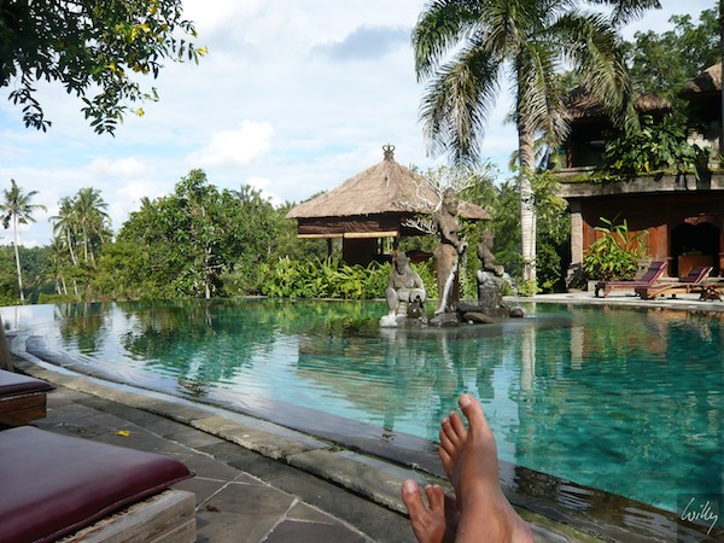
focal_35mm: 28
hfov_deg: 63.4
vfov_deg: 49.7
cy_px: 272
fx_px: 586
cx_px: 362
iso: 100
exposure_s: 1/125
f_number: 8
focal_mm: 4.6
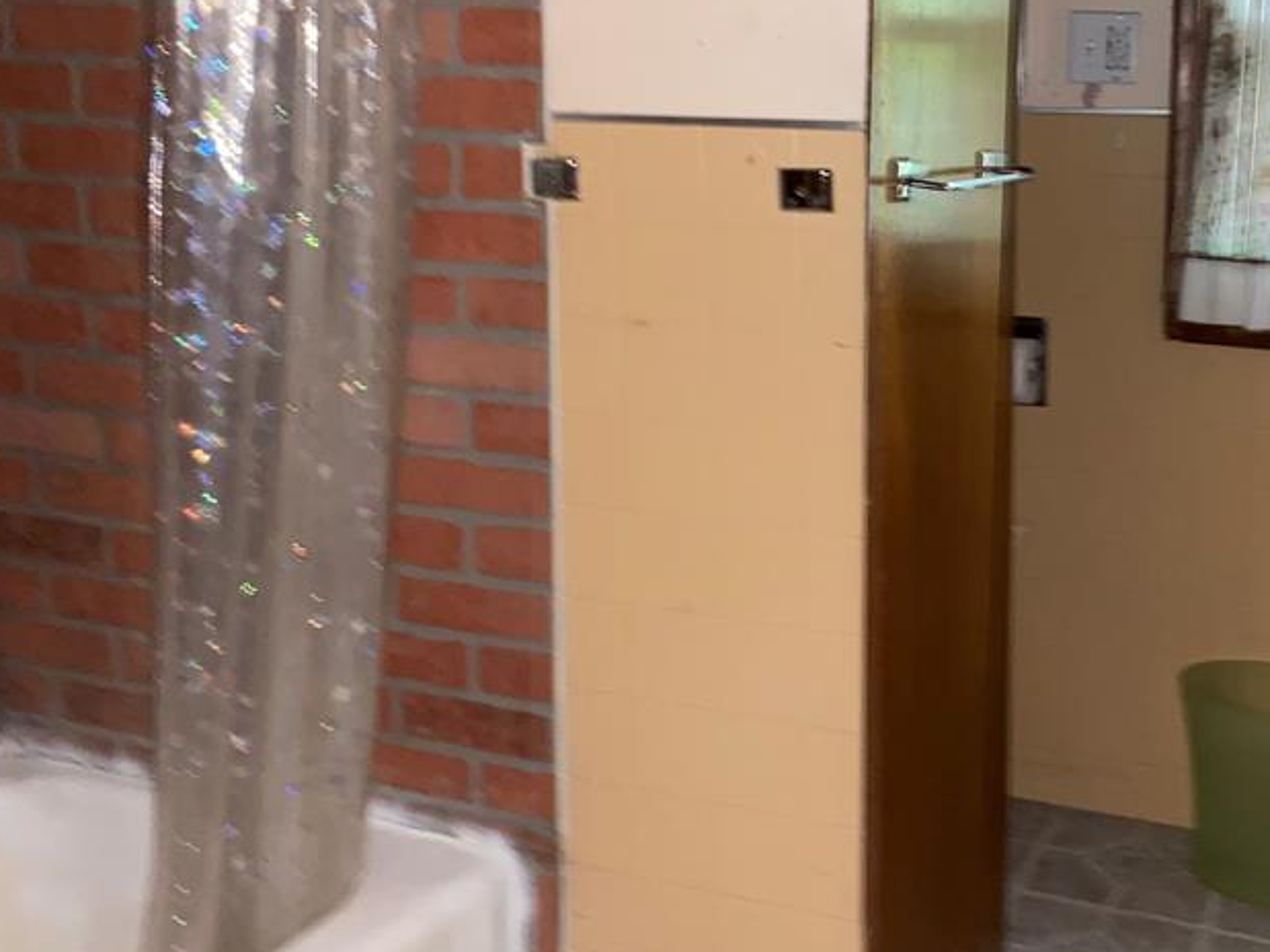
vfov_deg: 33.3
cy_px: 318
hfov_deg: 42.2
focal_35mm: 43
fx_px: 1577
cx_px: 991
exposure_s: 1/4
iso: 125
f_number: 1.8
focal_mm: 4.25
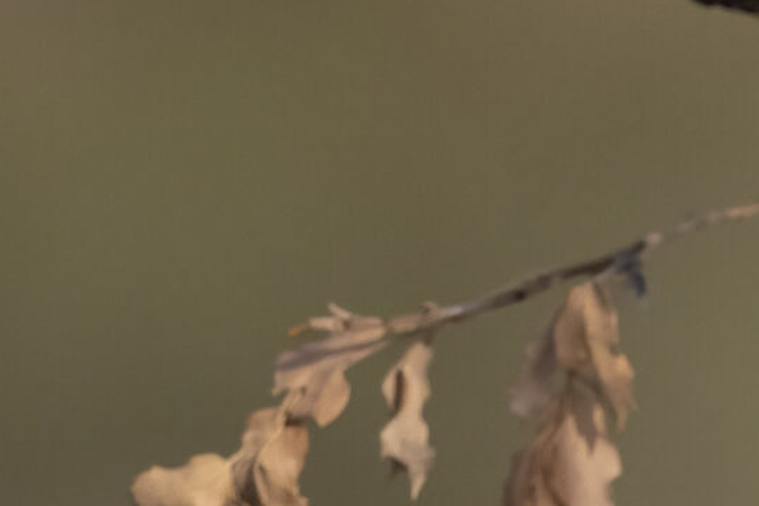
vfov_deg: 0.5
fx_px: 55866
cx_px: 282
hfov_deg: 0.8
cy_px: -152
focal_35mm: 2650
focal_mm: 600
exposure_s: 1/1600
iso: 1250
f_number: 8
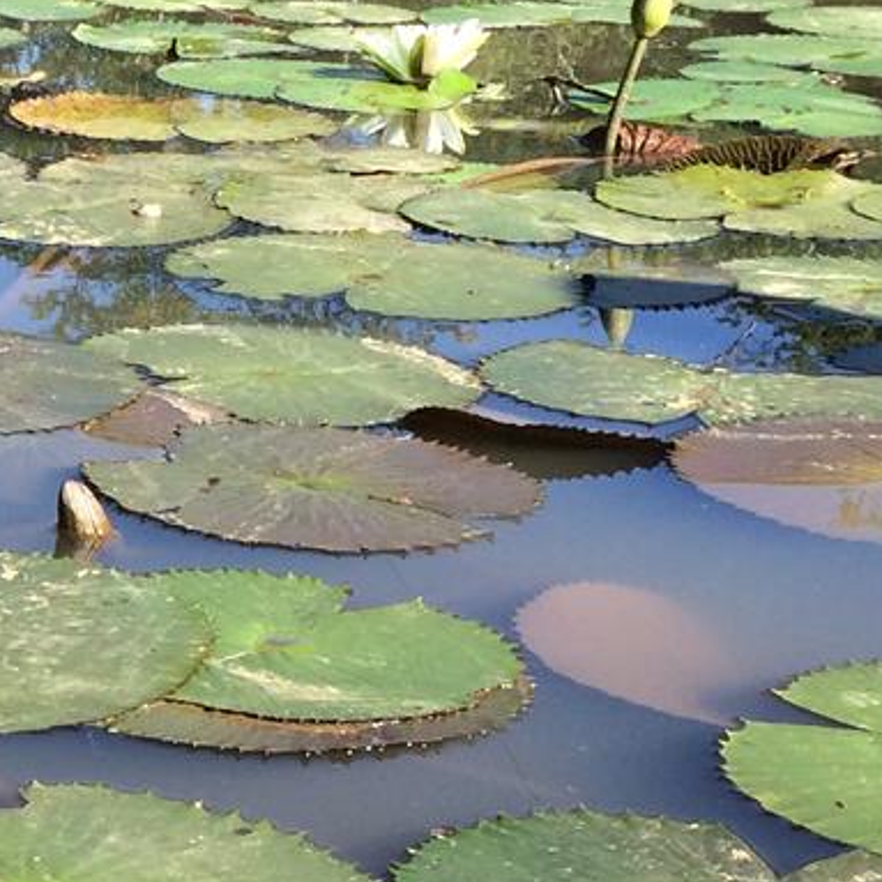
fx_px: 3084
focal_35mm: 107
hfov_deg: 14.8
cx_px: -534
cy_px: 486
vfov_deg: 16.3
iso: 32
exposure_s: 1/1001
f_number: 2.2
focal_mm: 4.15
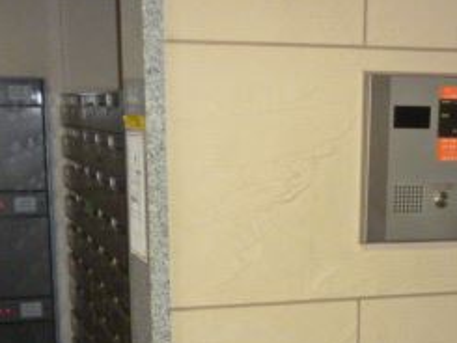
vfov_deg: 19.4
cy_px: 369
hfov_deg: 26.5
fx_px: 964
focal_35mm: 73
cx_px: 295
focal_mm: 5
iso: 640
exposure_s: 1/60
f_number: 3.1
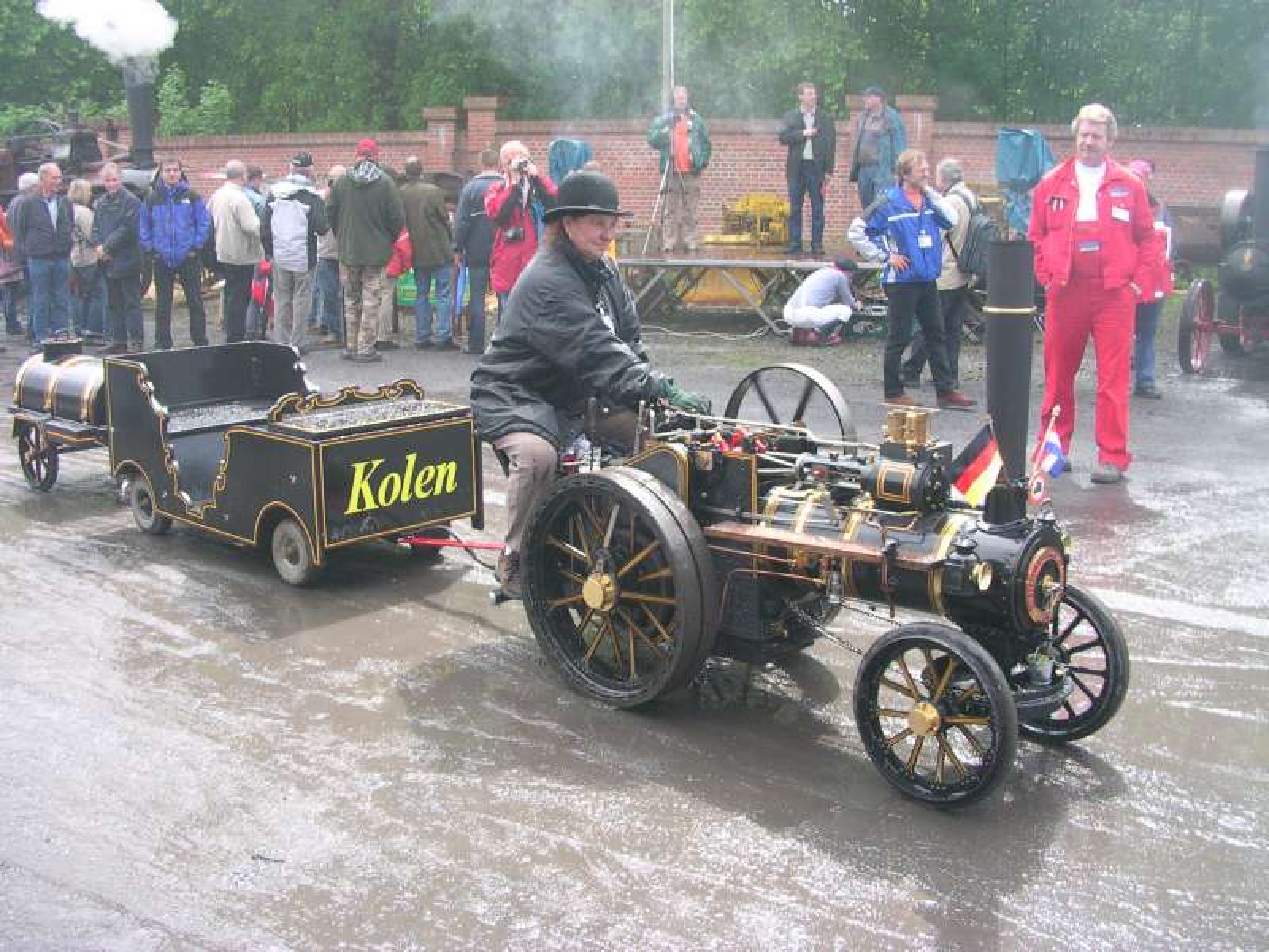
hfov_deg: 50.1
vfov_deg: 38.7
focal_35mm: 37
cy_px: 476
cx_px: 634
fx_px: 1356
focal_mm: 5.6
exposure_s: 1/273
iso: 141
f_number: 2.7
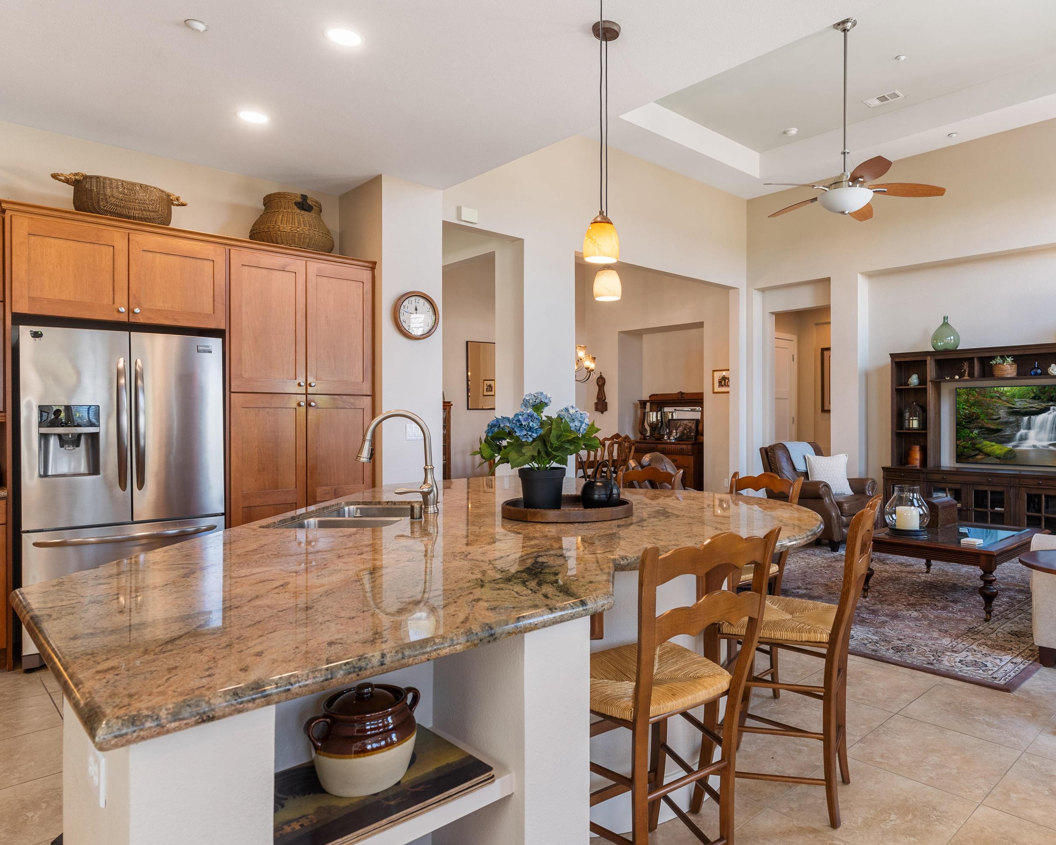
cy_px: 424
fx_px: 688
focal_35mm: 22
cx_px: 634
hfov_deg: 74.2
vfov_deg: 63.1
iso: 4000
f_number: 6.3
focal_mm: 19
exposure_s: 1/30
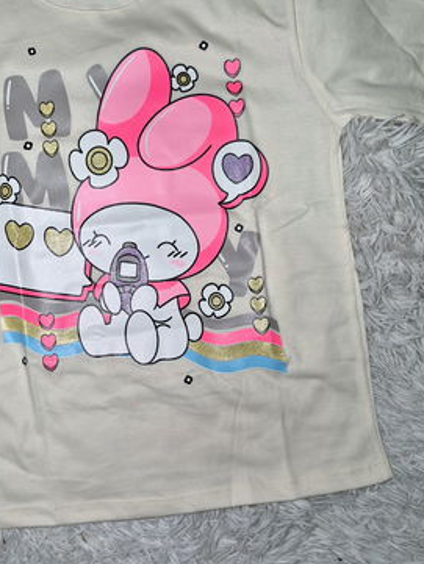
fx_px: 555
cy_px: 293
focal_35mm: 34
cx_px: 117
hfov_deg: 40.9
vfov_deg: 53.9
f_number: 1.8
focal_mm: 5.4
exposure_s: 1/180
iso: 200
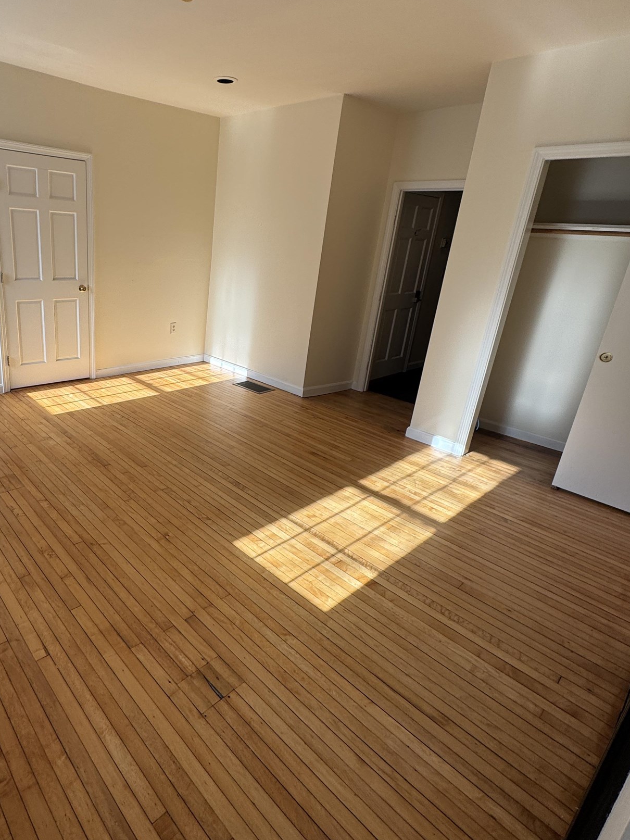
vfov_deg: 81.7
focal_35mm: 20
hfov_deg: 63.8
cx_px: 196
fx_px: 485
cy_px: 400
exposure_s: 1/148
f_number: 2.2
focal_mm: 2.22
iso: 40
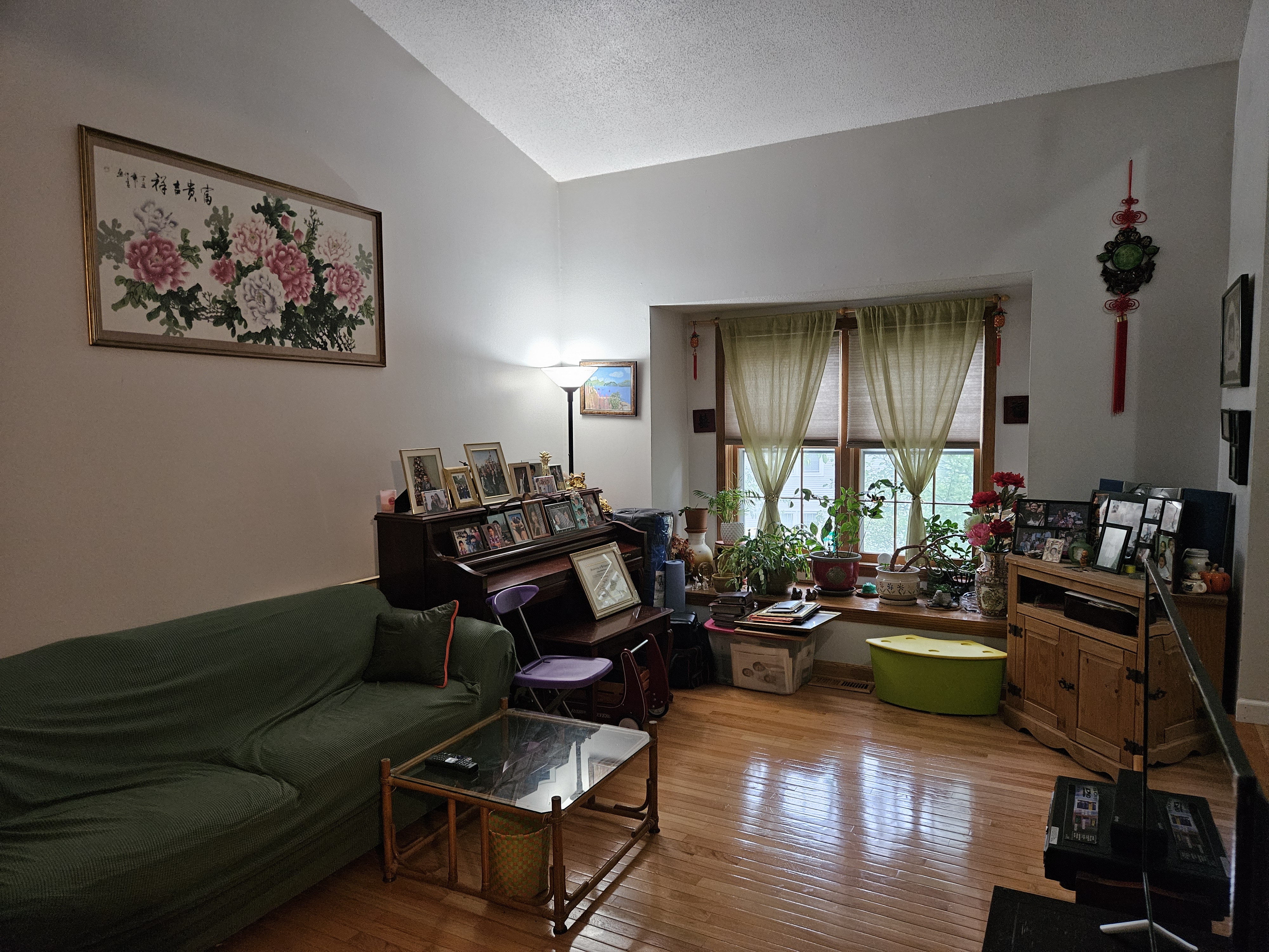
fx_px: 843
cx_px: 634
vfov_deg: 58.9
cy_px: 476
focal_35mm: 23
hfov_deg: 73.9
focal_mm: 5.4
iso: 500
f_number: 1.8
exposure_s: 1/60
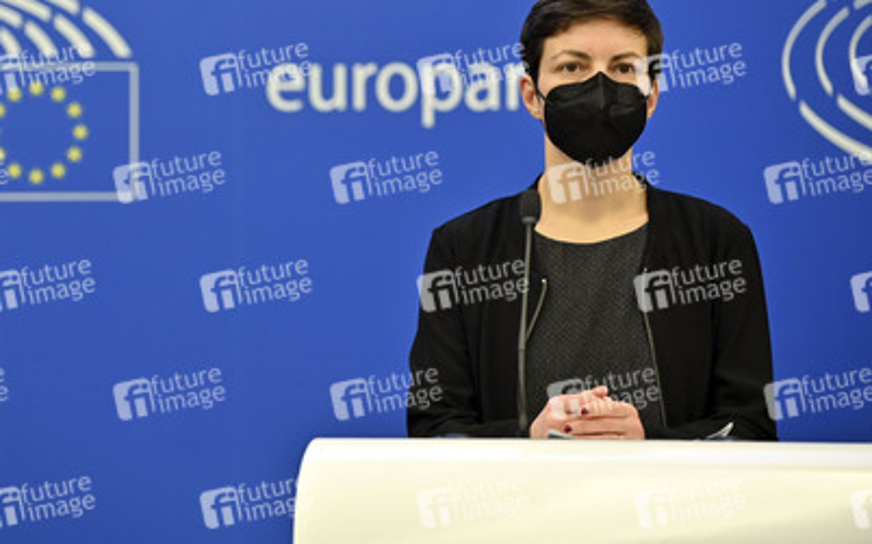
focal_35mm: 143
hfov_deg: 14.6
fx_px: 3397
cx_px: 415
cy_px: 232
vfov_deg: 9.2
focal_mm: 125
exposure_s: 1/160
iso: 640
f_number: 2.8
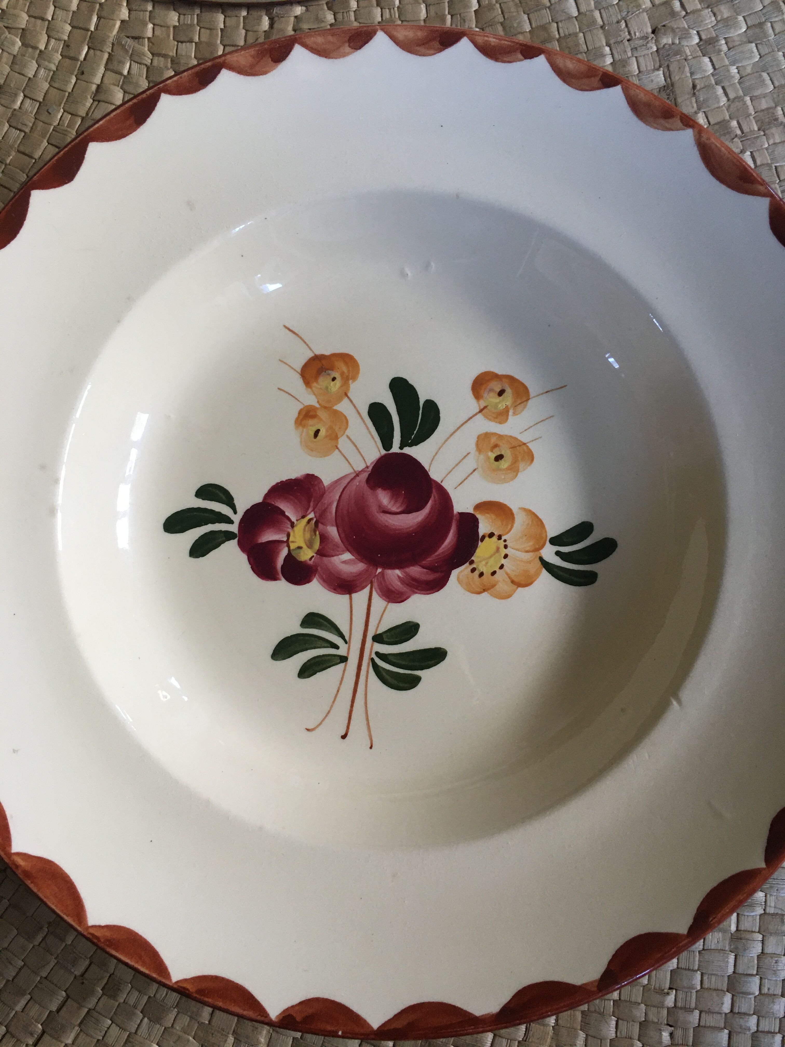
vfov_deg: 61.7
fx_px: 877
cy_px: 524
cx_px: 392
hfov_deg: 48.2
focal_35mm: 29
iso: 125
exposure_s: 1/33
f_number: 2.2
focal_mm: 4.15
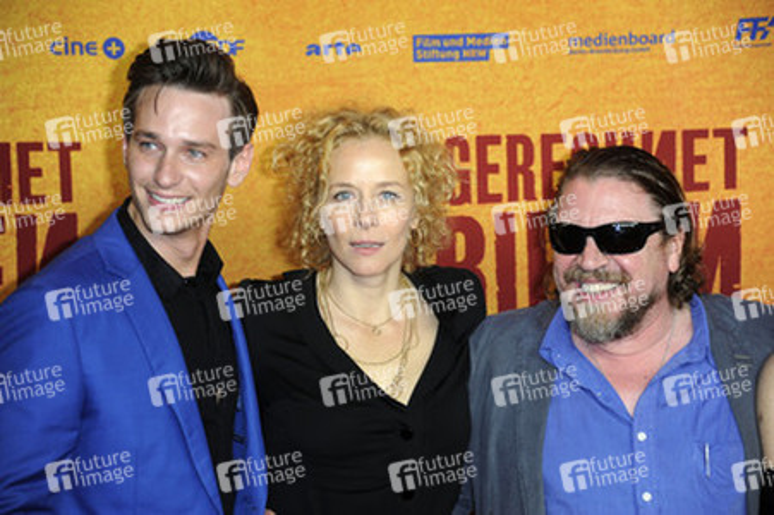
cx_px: 387
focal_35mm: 122
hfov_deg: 16.8
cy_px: 258
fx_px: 2621
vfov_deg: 11.2
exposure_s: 1/160
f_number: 5.6
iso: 640
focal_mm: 122
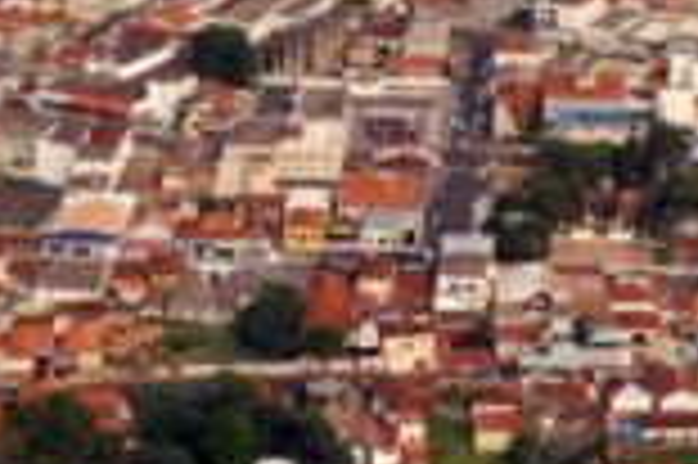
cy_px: -297
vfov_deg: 7.4
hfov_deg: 11.0
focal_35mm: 181
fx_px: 3514
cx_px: 986
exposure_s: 1/1600
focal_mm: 25
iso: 1600
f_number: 13
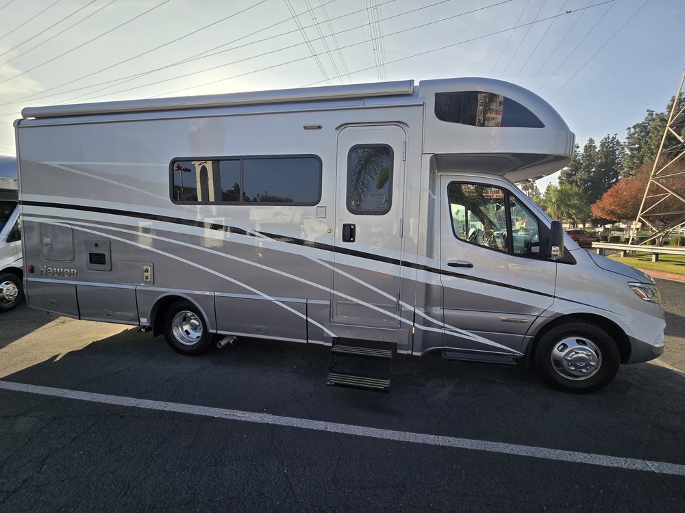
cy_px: 256
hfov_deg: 106.2
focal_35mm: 13
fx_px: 257
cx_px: 342
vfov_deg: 89.9
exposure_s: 1/2000
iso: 64
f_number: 2.2
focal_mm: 2.2
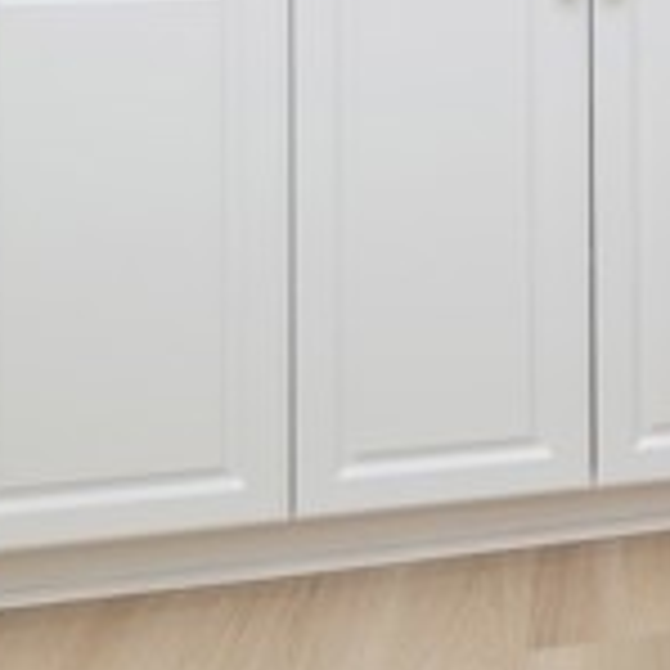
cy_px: -198
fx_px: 1117
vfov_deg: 27.8
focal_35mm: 51
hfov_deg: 29.0
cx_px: 796
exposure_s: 1/60
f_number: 4
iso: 250
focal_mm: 14
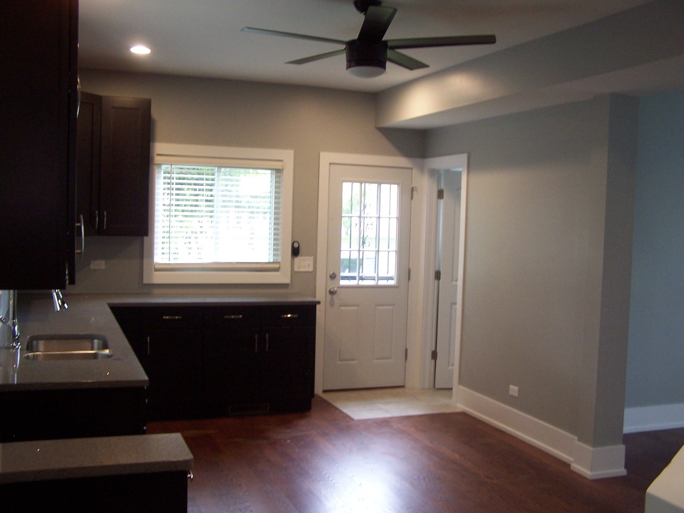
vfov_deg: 37.7
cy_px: 256
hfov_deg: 49.0
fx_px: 751
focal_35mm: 38
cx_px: 342
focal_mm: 6.3
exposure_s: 1/30
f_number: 2.8
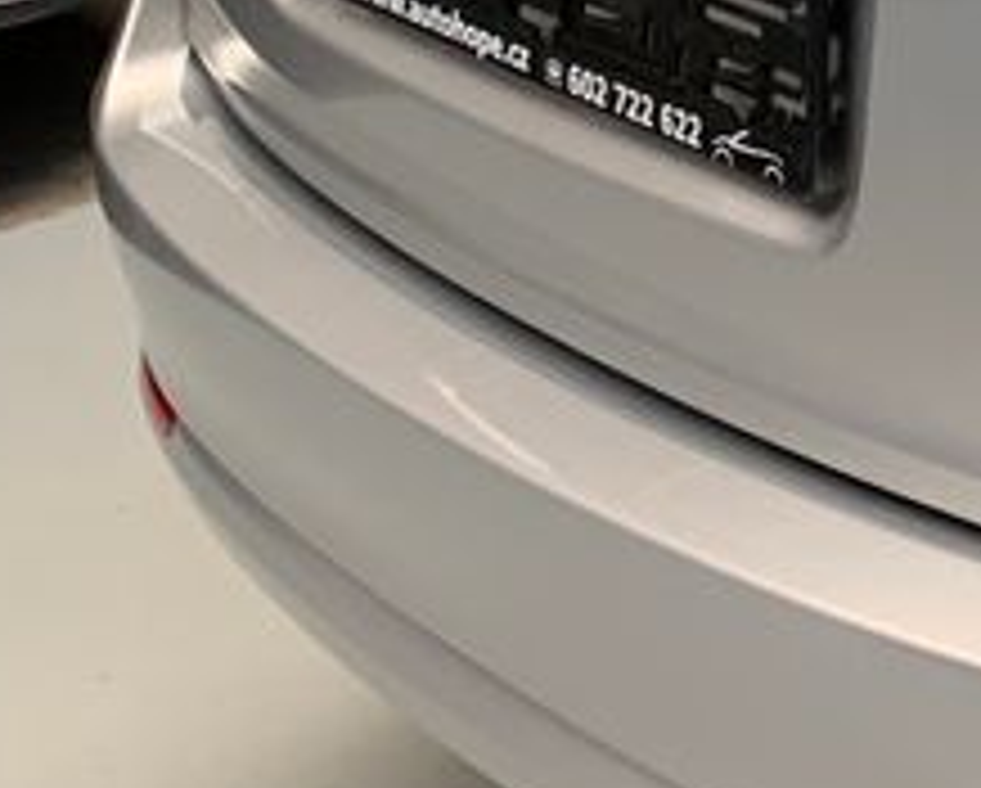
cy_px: -86
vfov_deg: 12.7
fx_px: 3460
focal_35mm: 119
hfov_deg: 13.3
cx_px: 2097
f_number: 1.8
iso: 100
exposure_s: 1/71
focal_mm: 4.25
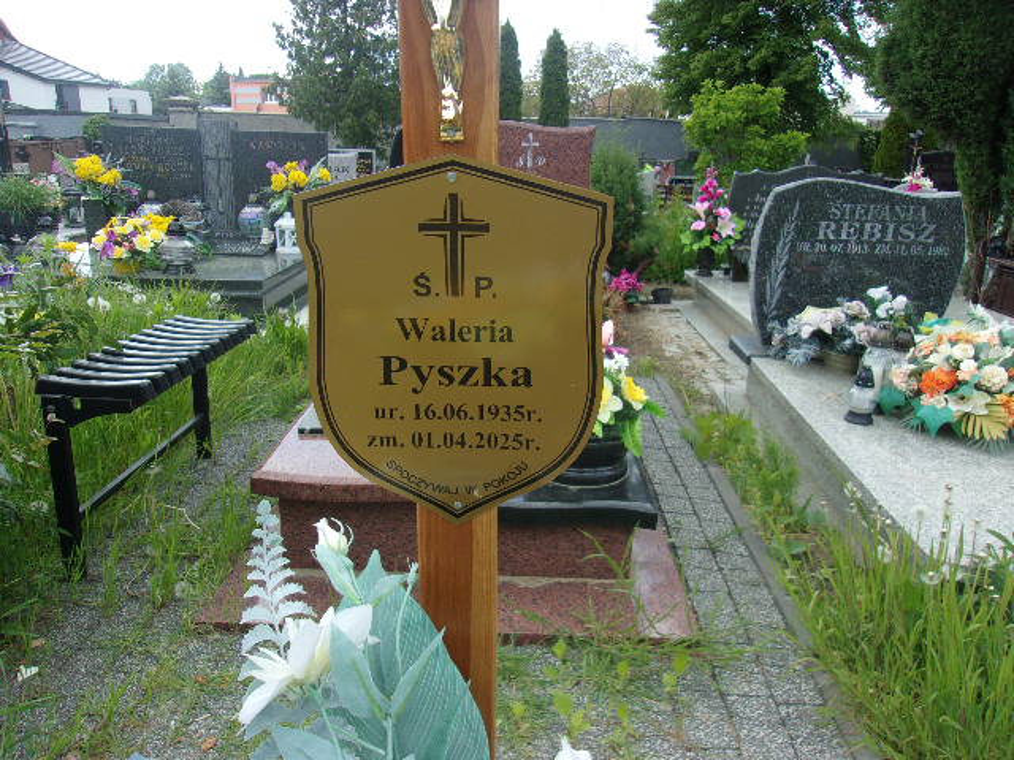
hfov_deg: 65.3
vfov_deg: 51.4
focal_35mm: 27
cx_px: 507
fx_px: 791
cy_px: 380
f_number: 3
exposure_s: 1/280
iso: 80
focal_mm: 4.9
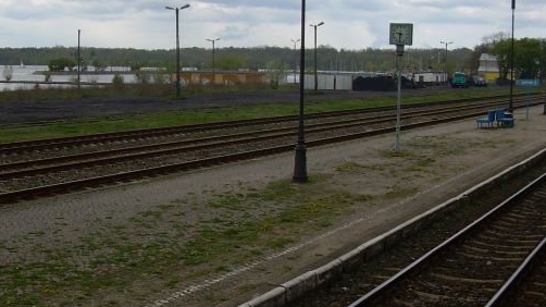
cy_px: 137
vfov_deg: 18.2
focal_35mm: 66
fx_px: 955
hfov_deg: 31.8
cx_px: 221
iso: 50
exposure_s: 1/386
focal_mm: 6.3
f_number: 4.6
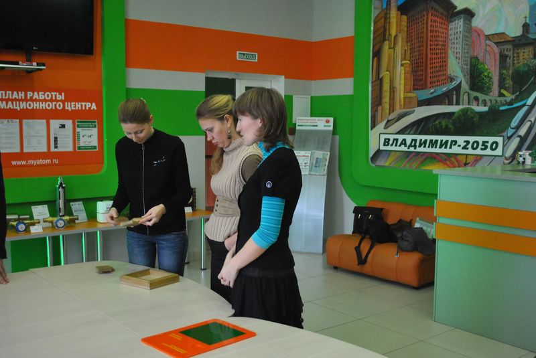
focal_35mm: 39
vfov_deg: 34.3
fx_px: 581
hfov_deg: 49.5
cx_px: 268
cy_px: 179
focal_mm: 26
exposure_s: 1/30
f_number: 4.2
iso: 800
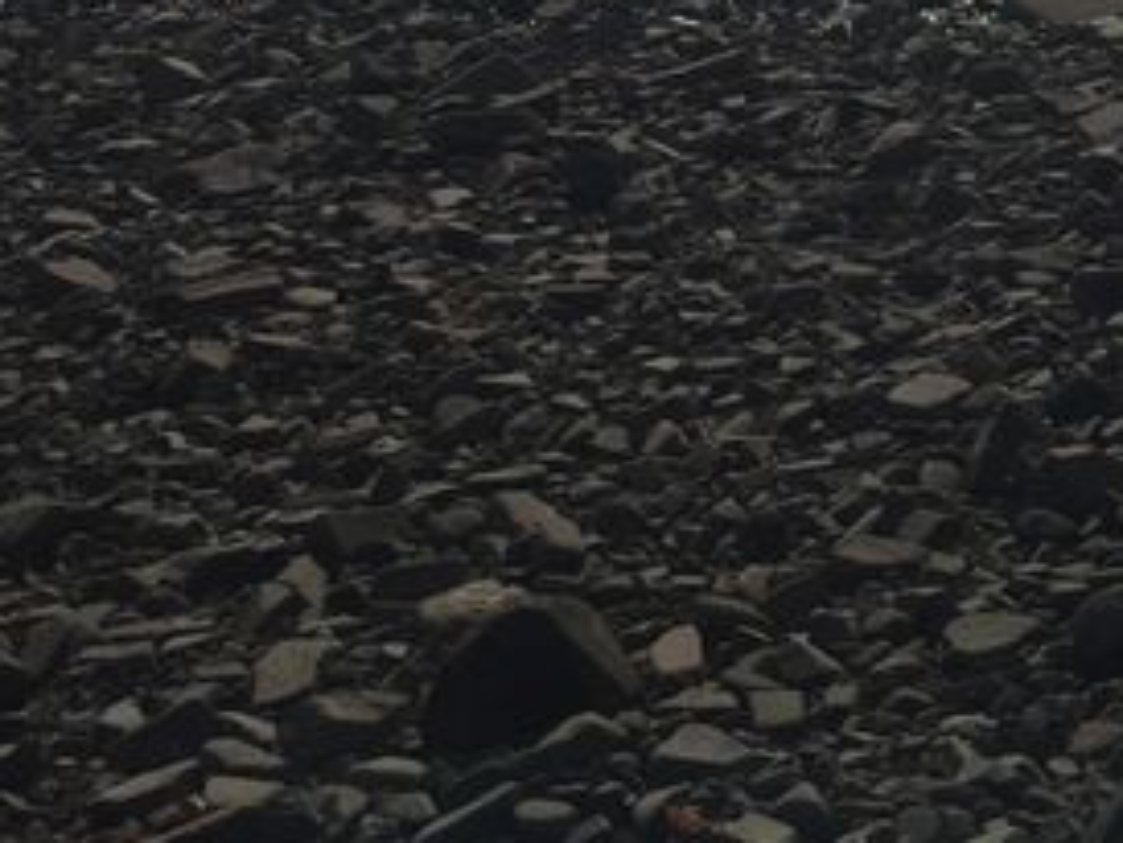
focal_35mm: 106
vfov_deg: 12.8
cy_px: -611
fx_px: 3440
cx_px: 1253
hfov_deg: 17.8
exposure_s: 1/9901
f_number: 2.2
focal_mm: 4.15
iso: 32
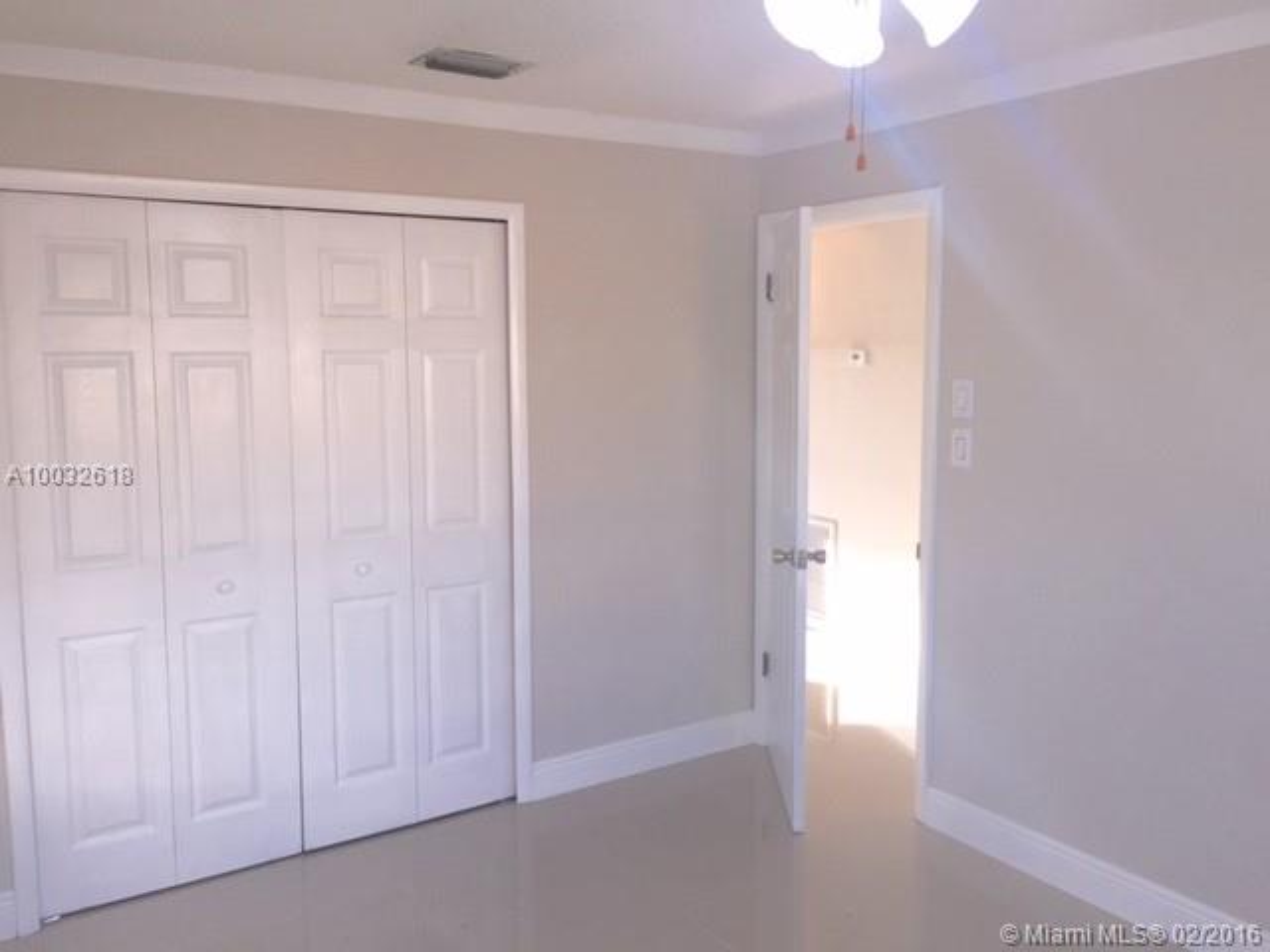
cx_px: 635
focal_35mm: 29
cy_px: 476
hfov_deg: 61.7
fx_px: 1064
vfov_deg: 48.2
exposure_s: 1/120
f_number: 2.2
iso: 40
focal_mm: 4.15
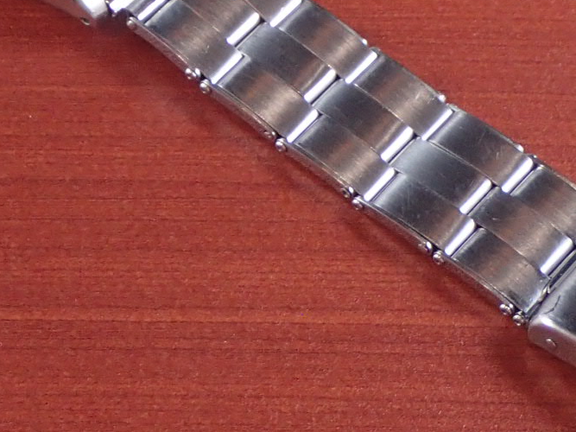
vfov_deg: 7.0
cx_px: 203
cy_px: 15
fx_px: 3544
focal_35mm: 213
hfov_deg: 9.3
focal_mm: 13.47
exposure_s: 1/80
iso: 400
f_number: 4.2
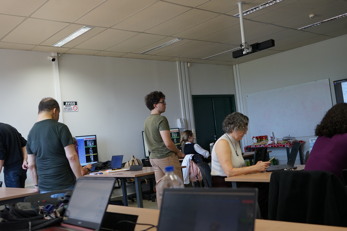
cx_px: 174
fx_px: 357
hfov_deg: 51.9
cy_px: 116
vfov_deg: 35.9
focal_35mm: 37
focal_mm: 37
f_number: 4
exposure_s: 1/160
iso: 1000
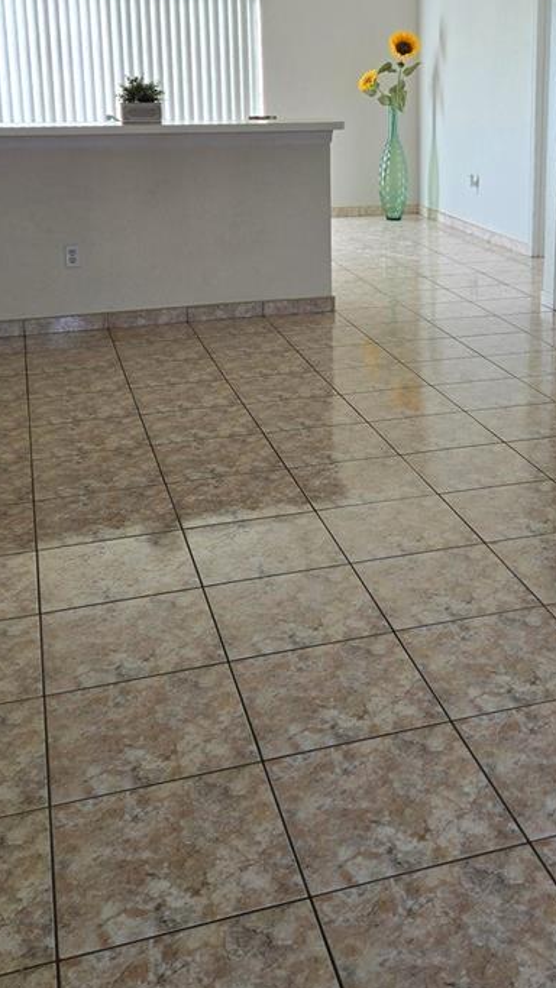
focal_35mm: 44
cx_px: 429
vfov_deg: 45.5
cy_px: 312
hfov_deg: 26.7
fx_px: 1154
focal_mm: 5.4
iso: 64
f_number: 1.8
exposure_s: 1/180
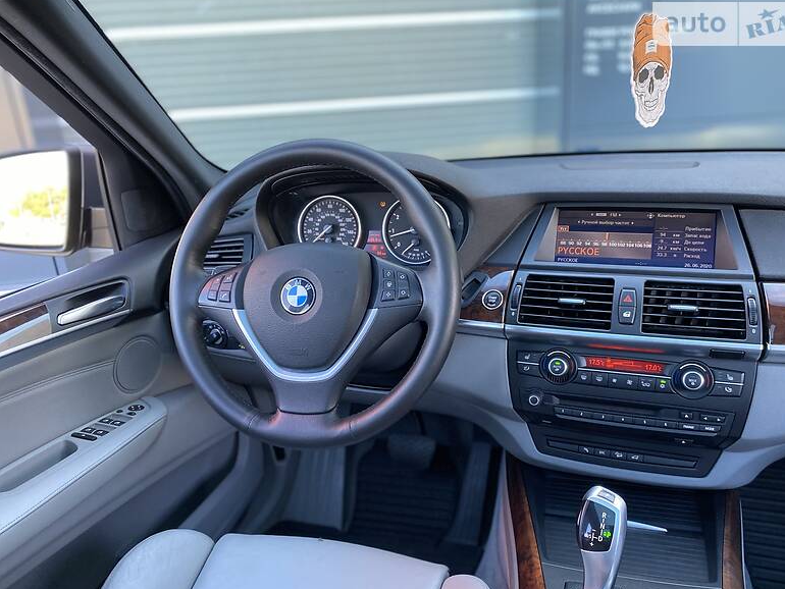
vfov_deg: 51.4
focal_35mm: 27
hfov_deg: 65.3
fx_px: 612
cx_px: 407
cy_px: 296
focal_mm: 4.2
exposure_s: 1/108
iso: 125
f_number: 1.8
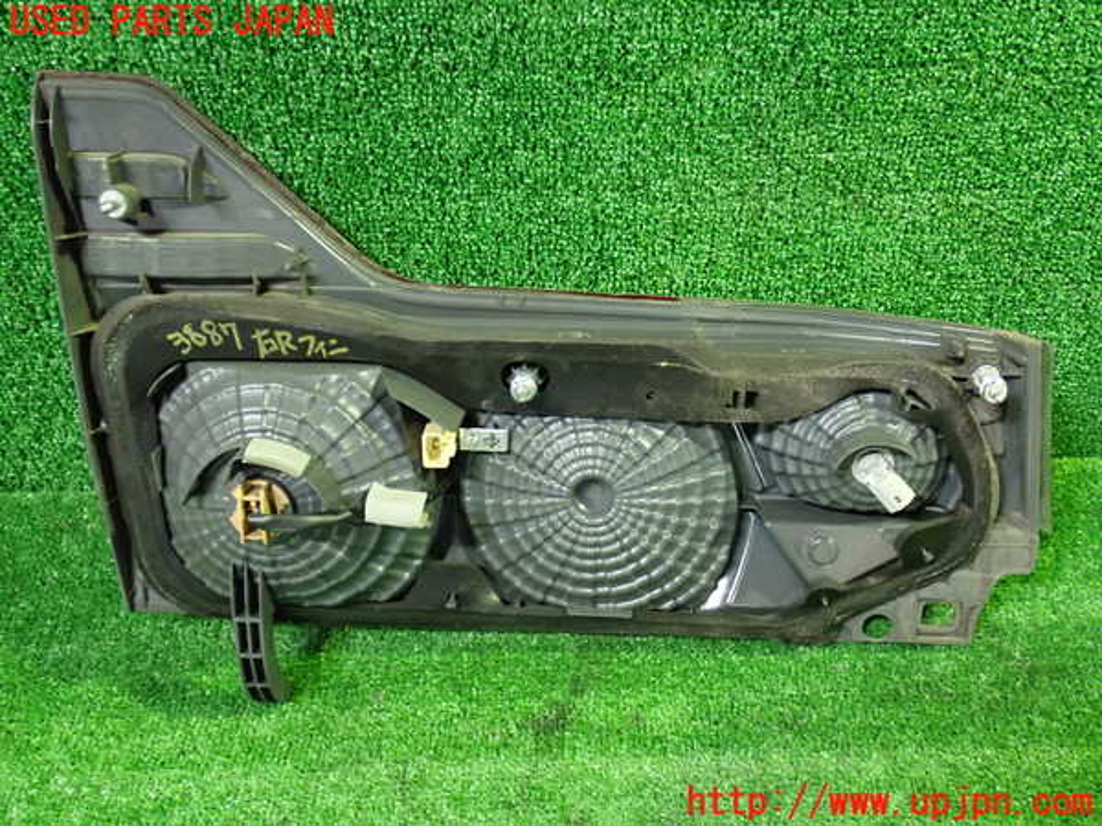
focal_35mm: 38
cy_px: 413
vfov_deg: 37.7
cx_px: 551
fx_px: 1210
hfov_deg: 49.0
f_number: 2.7
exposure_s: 1/25
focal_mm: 6.83
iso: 800
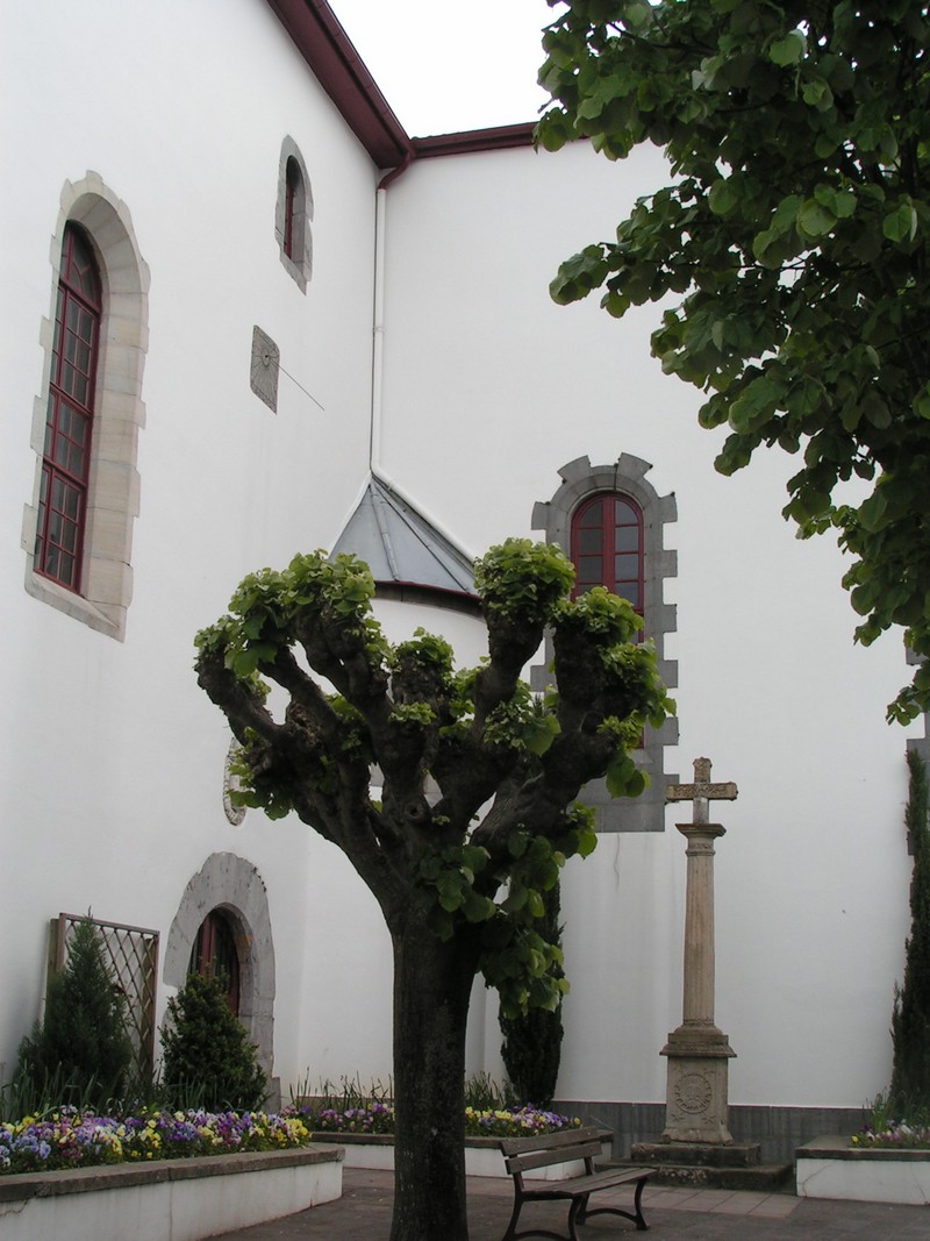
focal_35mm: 47
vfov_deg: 40.4
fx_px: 1684
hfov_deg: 30.9
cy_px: 620
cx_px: 465
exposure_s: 1/320
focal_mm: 7.3
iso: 50
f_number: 5.6
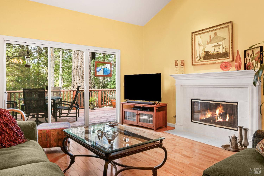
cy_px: 88
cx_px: 132
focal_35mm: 24
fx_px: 176
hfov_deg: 73.7
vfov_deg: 53.1
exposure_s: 1/2
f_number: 14
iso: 1600
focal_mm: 24
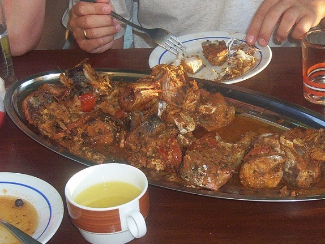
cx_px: 179
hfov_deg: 22.7
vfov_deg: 17.2
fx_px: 808
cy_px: 140
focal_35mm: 86
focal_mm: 8.74
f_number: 4.71
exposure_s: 1/108
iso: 140
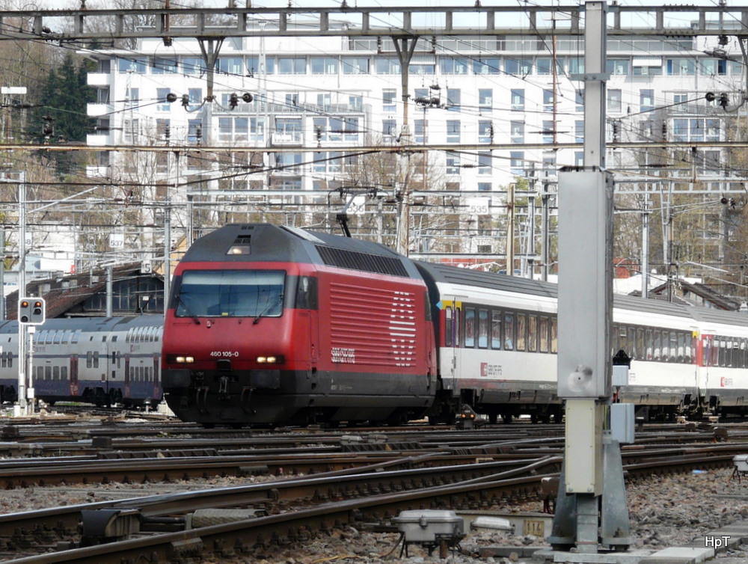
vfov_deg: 10.1
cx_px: 374
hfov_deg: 13.3
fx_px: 3204
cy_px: 282
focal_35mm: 148
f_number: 5.6
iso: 100
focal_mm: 24.4
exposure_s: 1/250
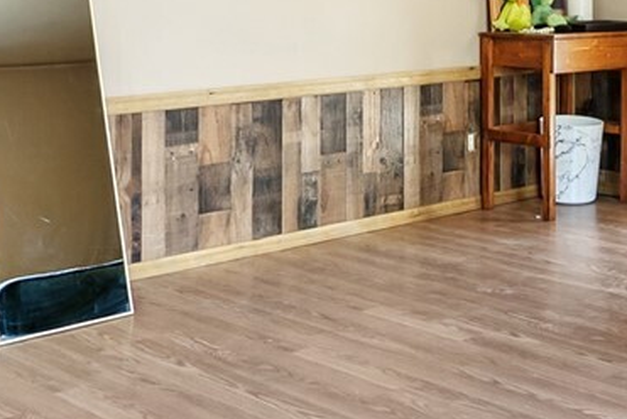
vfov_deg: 20.6
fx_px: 1116
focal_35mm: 64
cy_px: -2
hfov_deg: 31.3
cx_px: 384
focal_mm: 14
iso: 400
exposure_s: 1/6
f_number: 2.8
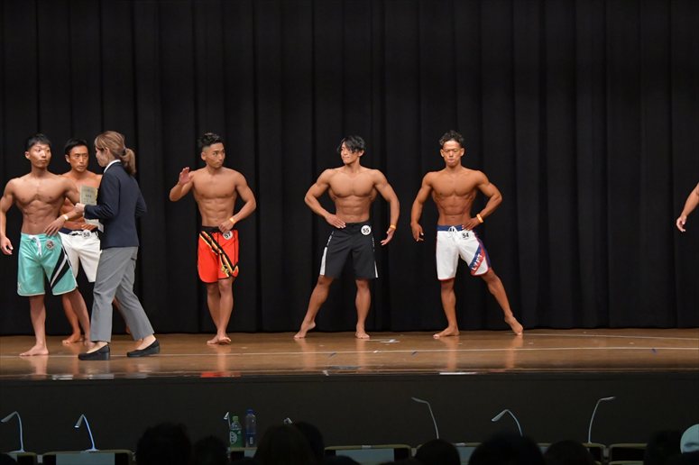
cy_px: 232
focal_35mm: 138
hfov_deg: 14.9
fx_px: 2678
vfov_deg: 9.9
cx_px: 350
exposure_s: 1/400
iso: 6400
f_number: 5.6
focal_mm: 92
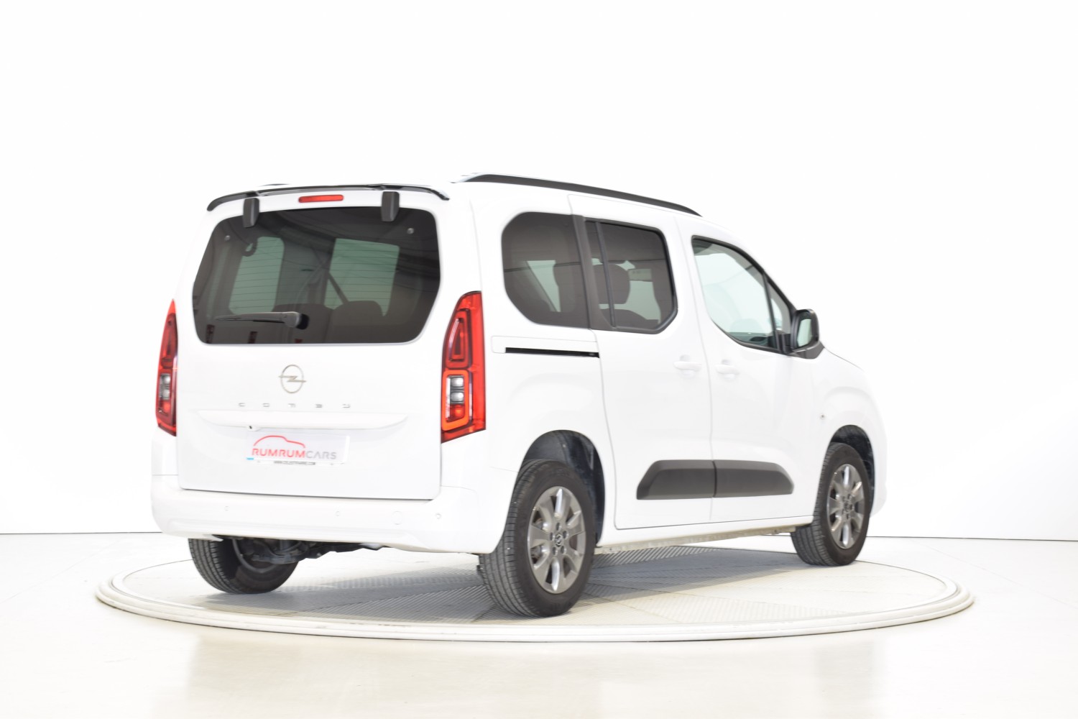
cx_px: 539
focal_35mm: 72
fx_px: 2156
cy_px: 360
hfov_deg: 28.1
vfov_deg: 18.9
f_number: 10
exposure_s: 1/2.5
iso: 100
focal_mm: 48
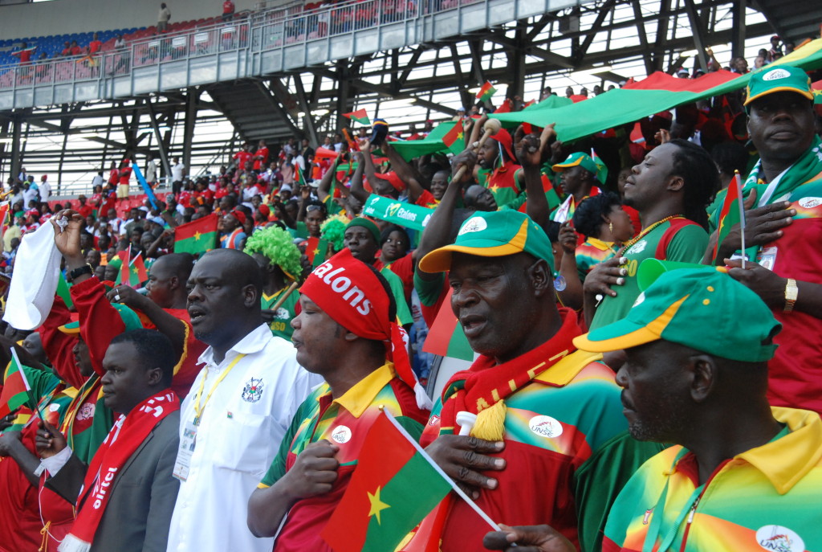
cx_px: 411
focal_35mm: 52
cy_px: 276
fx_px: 1201
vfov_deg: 25.9
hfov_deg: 37.8
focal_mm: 35
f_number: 7.1
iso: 800
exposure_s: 1/200
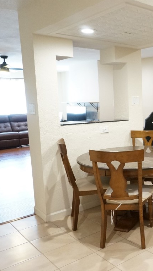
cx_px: 186
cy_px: 136
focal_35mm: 38
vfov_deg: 52.8
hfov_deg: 27.3
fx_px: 274
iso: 2000
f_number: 4
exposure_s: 1/60
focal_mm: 16
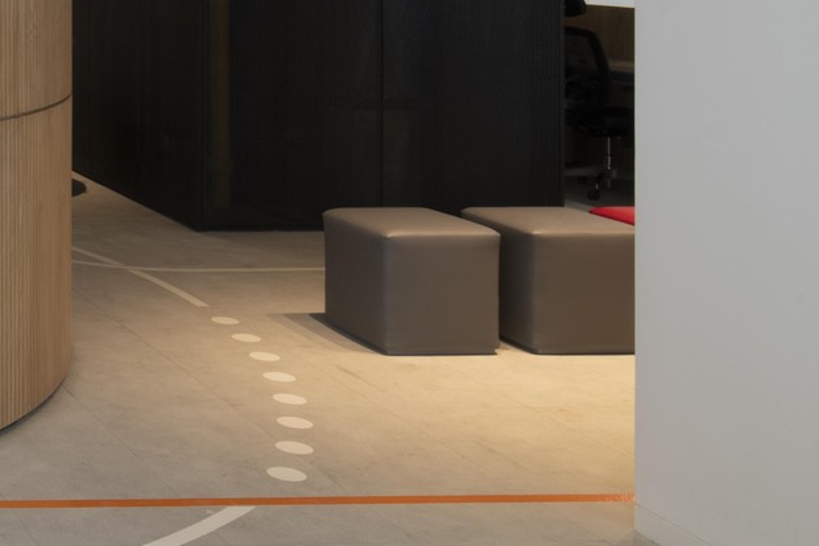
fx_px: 1319
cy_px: -57
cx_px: -413
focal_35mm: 58
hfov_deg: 25.7
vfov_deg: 22.1
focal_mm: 18
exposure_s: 1
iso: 100
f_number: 22
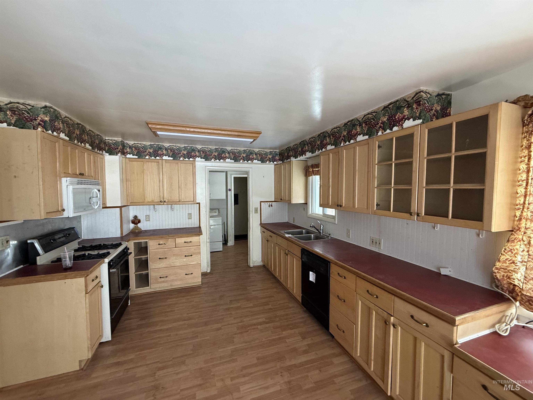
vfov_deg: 85.7
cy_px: 200
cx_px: 266
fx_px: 216
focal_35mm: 14
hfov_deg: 102.1
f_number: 2.2
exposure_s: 1/99
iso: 320
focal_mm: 2.22
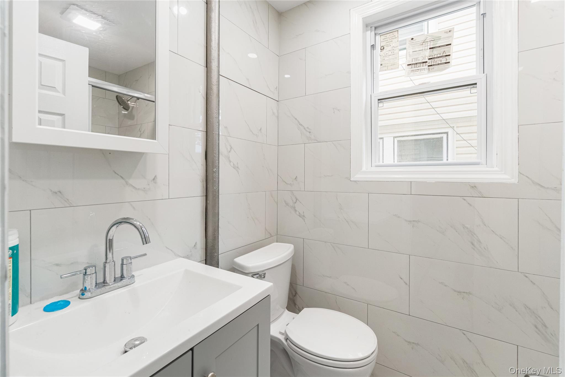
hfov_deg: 100.4
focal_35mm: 15
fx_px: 235
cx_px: 282
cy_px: 188
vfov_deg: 77.3
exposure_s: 1/320
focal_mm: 10
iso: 500
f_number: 8
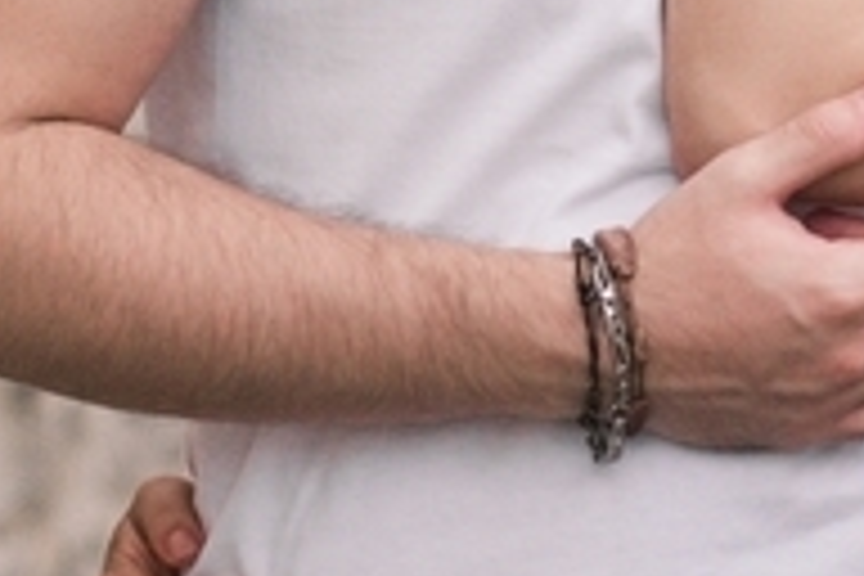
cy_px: -79
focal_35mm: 312
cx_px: 796
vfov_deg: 4.4
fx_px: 7487
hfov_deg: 6.6
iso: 800
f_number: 3.2
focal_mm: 50
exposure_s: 1/200
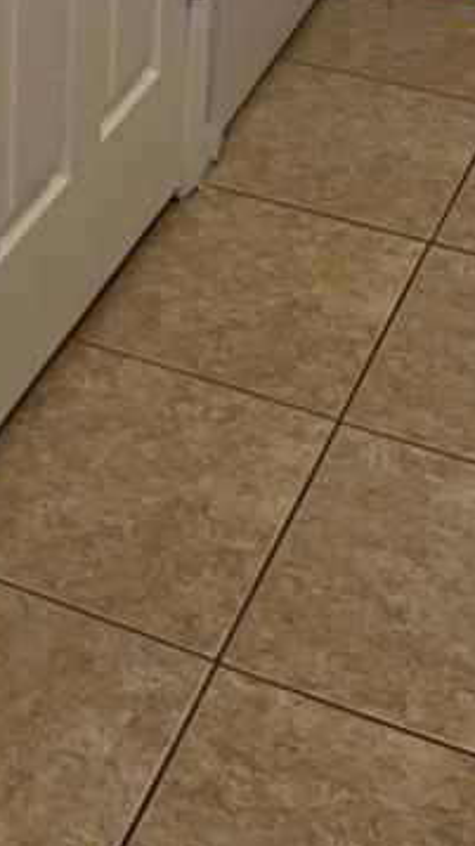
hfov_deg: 11.9
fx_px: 2130
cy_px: -444
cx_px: -326
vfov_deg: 19.4
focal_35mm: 95
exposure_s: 1/35
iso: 32
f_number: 1.6
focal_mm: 5.1
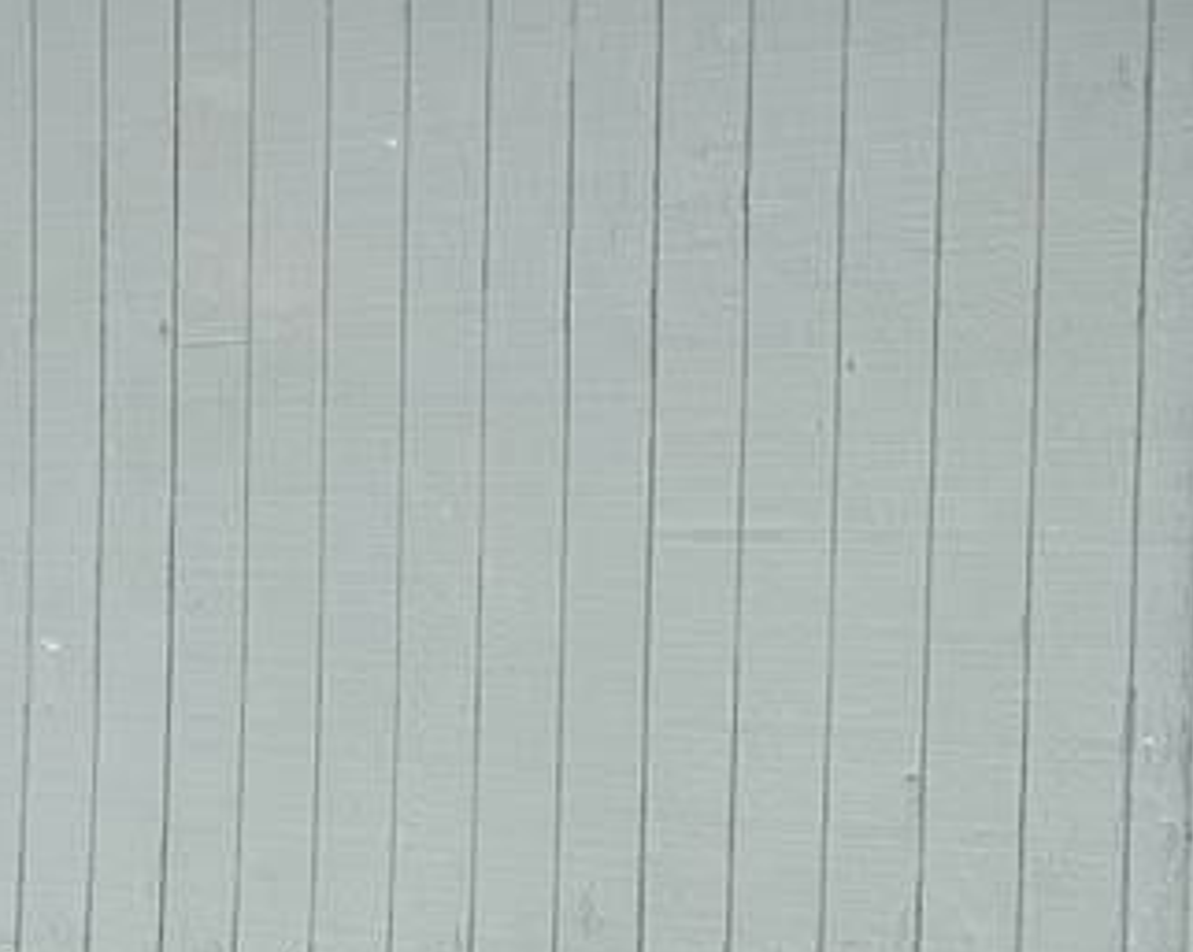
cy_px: 763
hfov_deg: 19.0
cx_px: 693
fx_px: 3563
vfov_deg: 15.1
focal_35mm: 101
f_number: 1.5
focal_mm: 5.7
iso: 50
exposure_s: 1/2513
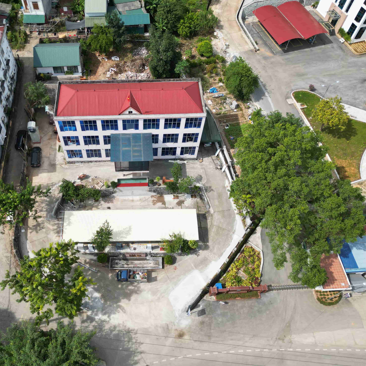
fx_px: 347
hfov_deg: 55.0
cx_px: 137
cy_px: 179
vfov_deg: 55.6
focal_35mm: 29
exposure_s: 1/3000
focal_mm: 6.72
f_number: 1.7
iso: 140
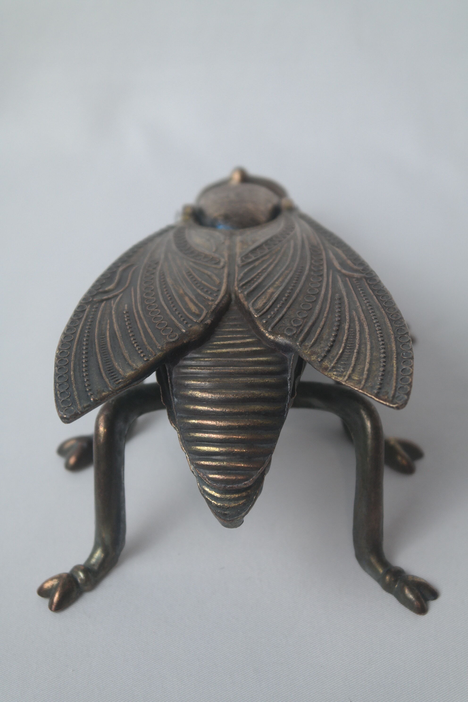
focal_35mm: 77
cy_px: 351
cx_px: 234
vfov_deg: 26.3
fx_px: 1501
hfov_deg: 17.7
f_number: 5.6
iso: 400
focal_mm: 50
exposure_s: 1/80
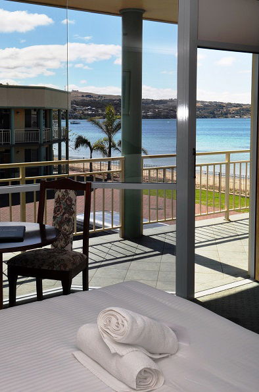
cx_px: 130
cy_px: 196
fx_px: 391
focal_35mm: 36
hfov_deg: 36.7
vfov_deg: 53.3
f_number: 13
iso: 200
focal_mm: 24
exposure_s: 1/200
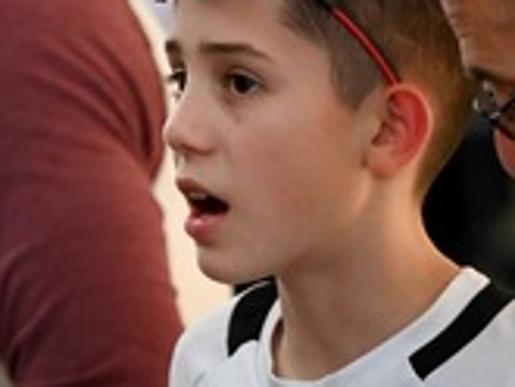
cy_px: 429
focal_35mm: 892
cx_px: 97
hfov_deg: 2.2
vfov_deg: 1.7
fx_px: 13280
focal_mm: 150
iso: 1600
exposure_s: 1/400
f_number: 2.8
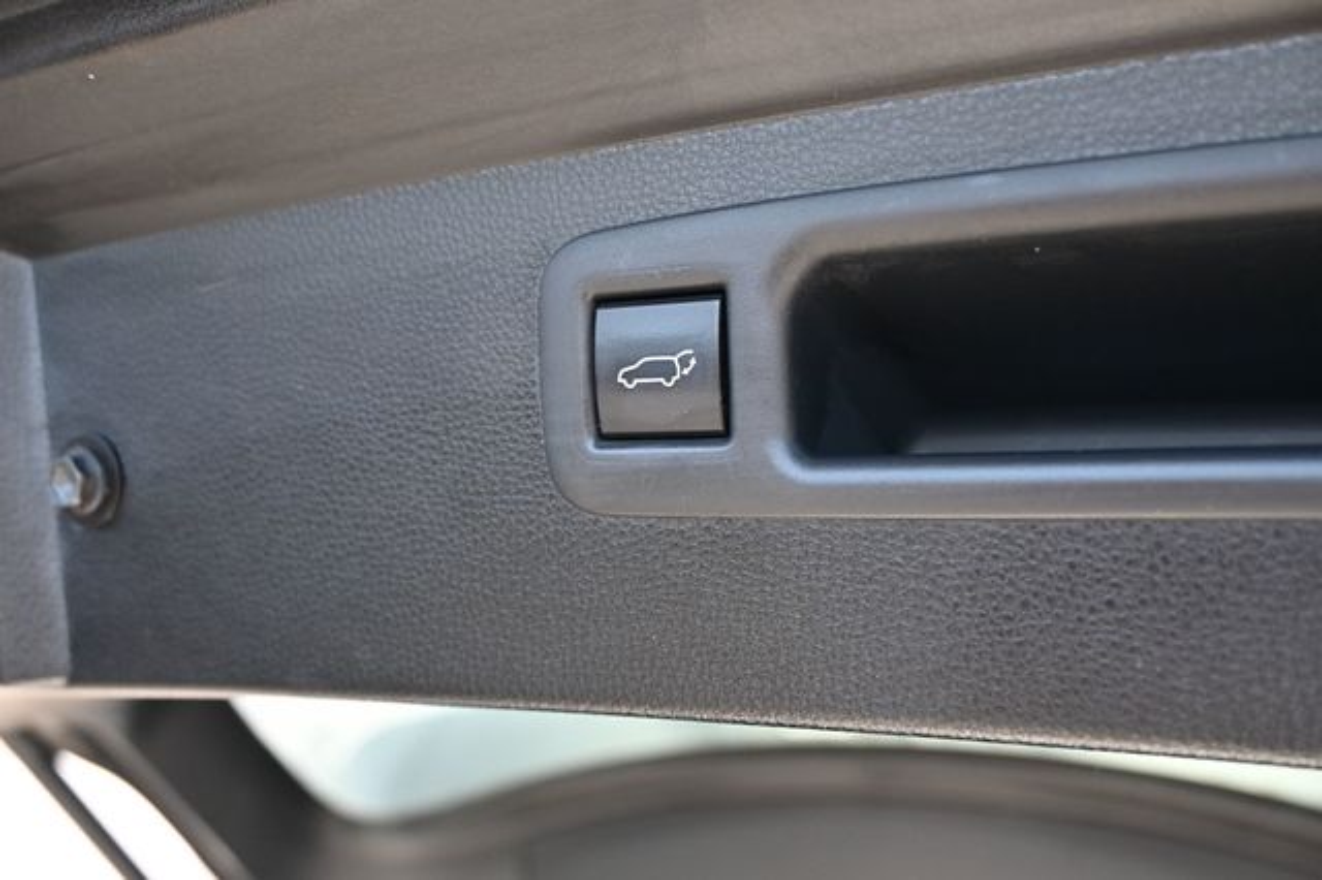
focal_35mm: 32
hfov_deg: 58.4
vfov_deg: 40.8
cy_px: 440
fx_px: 1184
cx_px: 661
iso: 400
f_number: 4
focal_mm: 21.5
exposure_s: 1/125
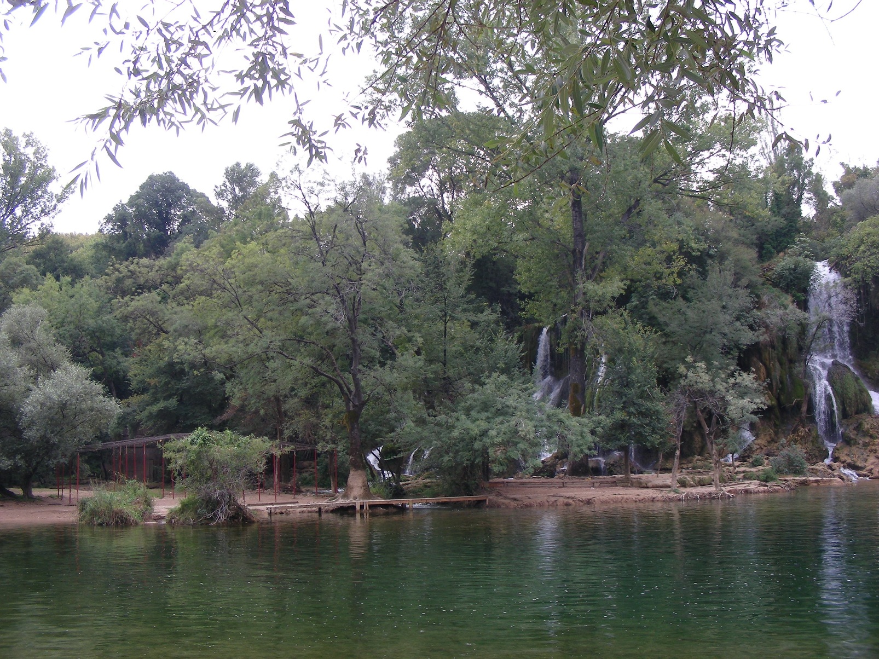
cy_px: 330
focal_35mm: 38
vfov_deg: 37.7
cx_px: 440
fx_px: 965
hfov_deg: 49.0
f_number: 4
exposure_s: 1/122
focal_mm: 6.3
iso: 50
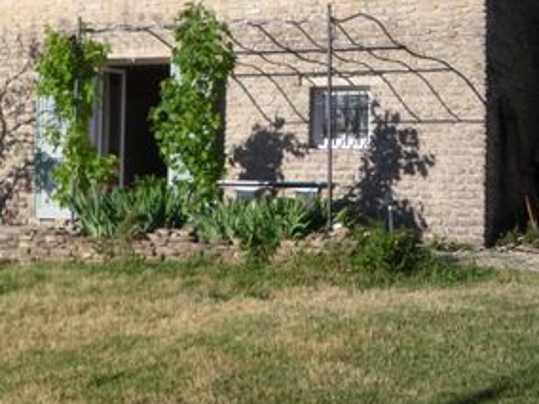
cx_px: 32
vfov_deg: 19.3
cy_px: 137
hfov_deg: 24.7
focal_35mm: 76
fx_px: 1183
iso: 64
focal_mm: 6.3
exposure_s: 1/200
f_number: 5.4
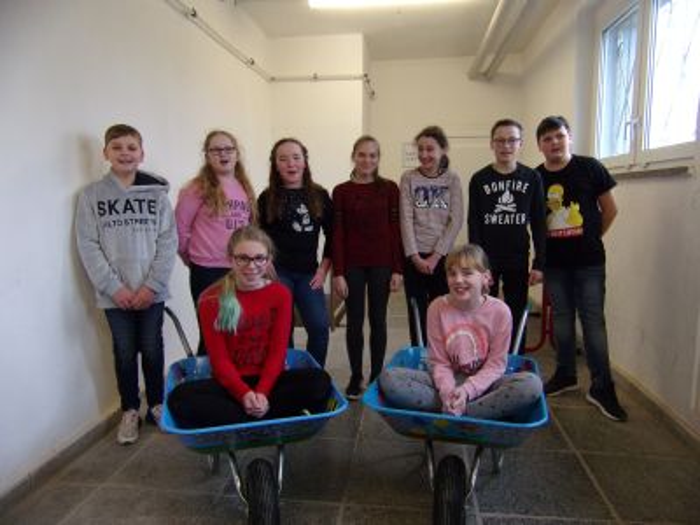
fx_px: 506
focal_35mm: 25
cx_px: 350
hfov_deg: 69.4
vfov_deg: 54.9
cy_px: 262
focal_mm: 4.5
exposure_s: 1/34
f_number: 3.5
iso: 200
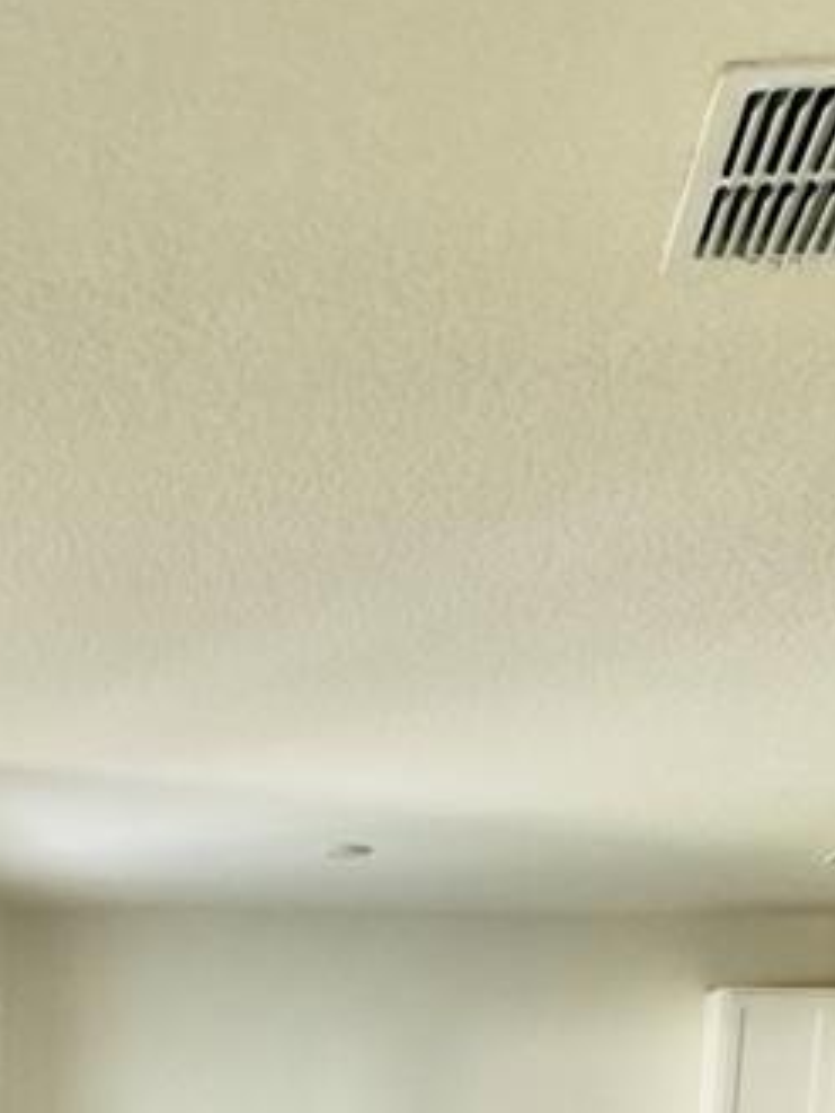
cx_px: 166
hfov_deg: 28.0
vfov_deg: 30.4
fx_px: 1639
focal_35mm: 51
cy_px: 1414
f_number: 2.2
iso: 160
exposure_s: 1/60
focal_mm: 2.22
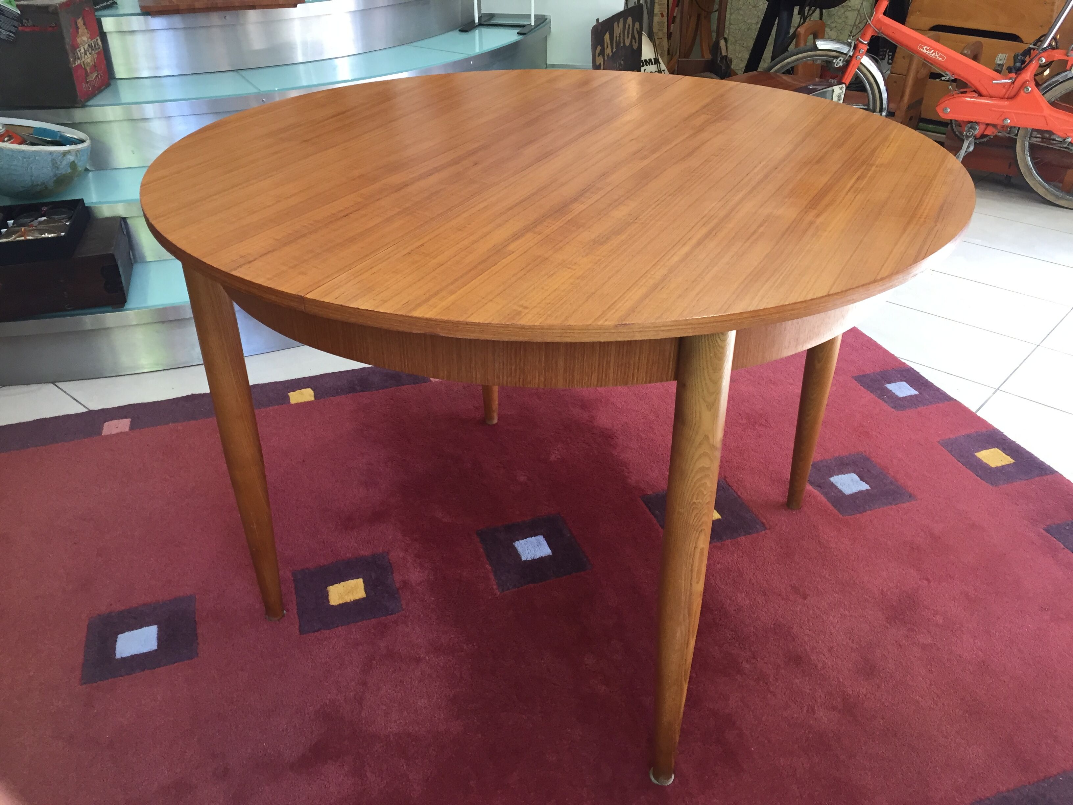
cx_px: 536
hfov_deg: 61.7
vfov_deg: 48.2
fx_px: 899
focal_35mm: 29
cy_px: 402
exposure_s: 1/33
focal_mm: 4.15
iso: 64
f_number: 2.2
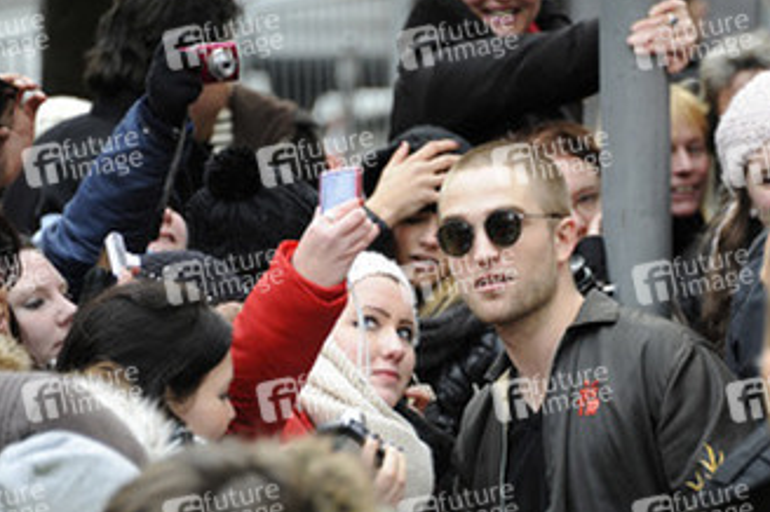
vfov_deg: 4.0
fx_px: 7350
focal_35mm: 344
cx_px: 489
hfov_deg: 6.0
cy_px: 336
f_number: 5.6
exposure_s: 1/400
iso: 1600
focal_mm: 250
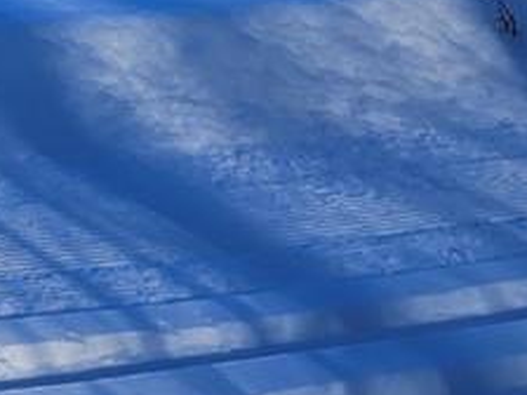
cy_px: -334
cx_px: -466
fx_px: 1599
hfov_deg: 15.6
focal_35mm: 105
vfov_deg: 12.7
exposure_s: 1/2077
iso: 25
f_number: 1.8
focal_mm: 5.4
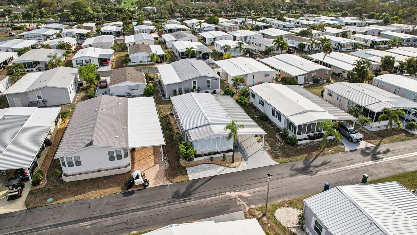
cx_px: 217
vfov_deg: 47.7
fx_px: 265
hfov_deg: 76.3
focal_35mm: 24
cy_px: 115
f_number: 2.8
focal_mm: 8.4
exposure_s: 1/500
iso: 110
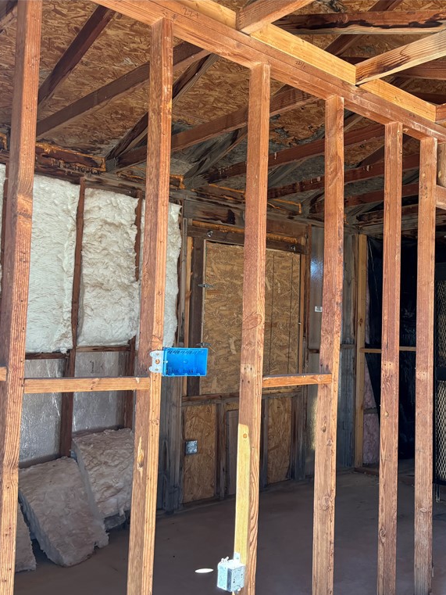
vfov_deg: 52.6
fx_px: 601
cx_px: 368
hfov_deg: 38.9
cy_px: 299
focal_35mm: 35
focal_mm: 5.96
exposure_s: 1/243
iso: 100
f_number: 1.6
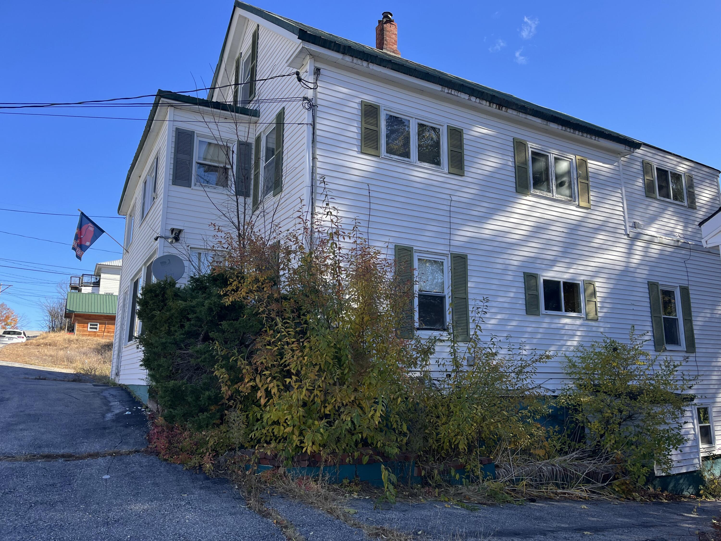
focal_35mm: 26
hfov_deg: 67.3
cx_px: 360
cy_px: 270
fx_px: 542
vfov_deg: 53.1
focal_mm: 5.1
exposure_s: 1/1186
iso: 50
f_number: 1.6
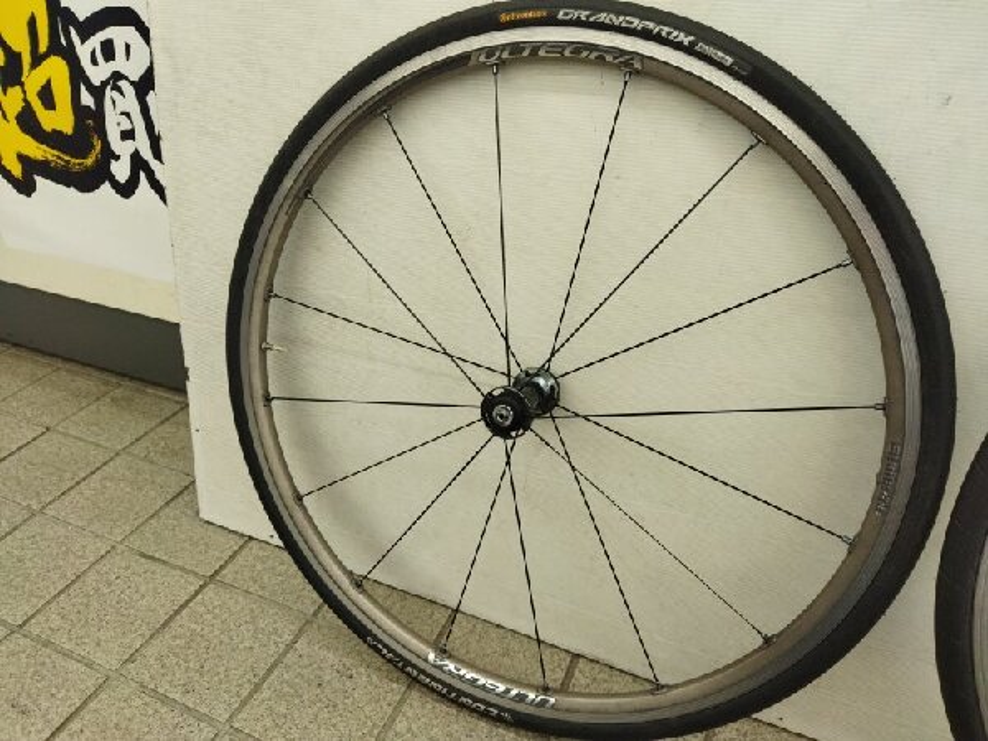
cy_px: 370
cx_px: 494
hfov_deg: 65.3
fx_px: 771
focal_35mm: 27
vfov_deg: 51.4
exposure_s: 1/120
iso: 134
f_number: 1.79
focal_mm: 4.71
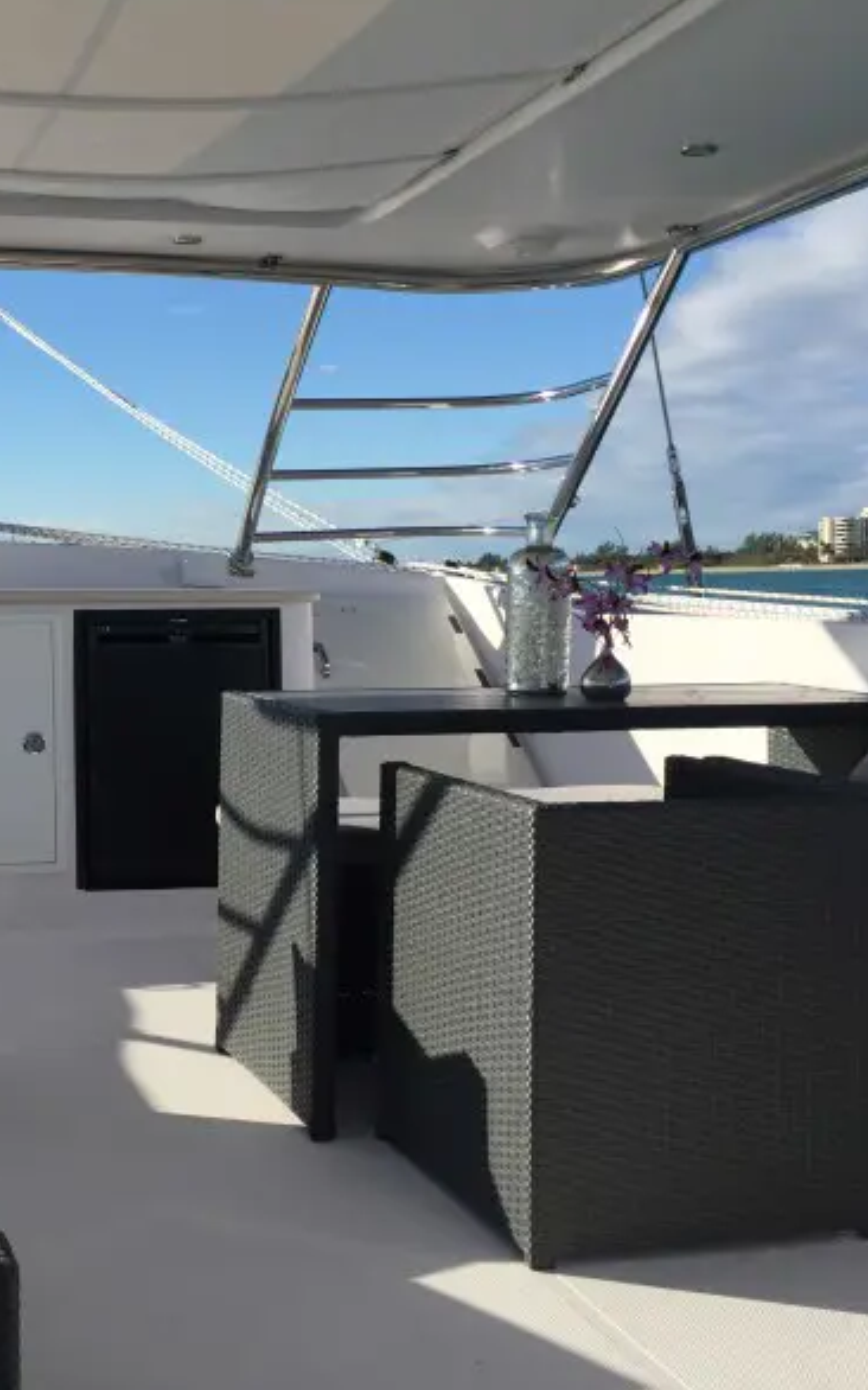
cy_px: 688
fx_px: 1590
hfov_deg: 28.9
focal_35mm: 42
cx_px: 36
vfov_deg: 47.2
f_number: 2.2
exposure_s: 1/2825
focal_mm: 4.15
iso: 32
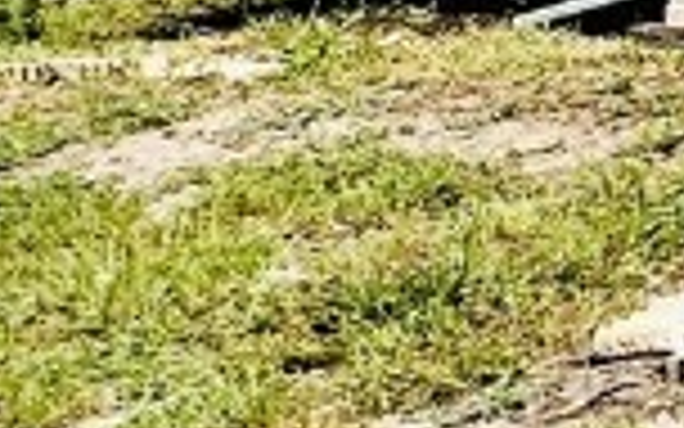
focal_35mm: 100
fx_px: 1864
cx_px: 2200
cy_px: -189
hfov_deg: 10.6
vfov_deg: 12.5
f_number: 2.2
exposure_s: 1/3205
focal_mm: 2.22
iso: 50
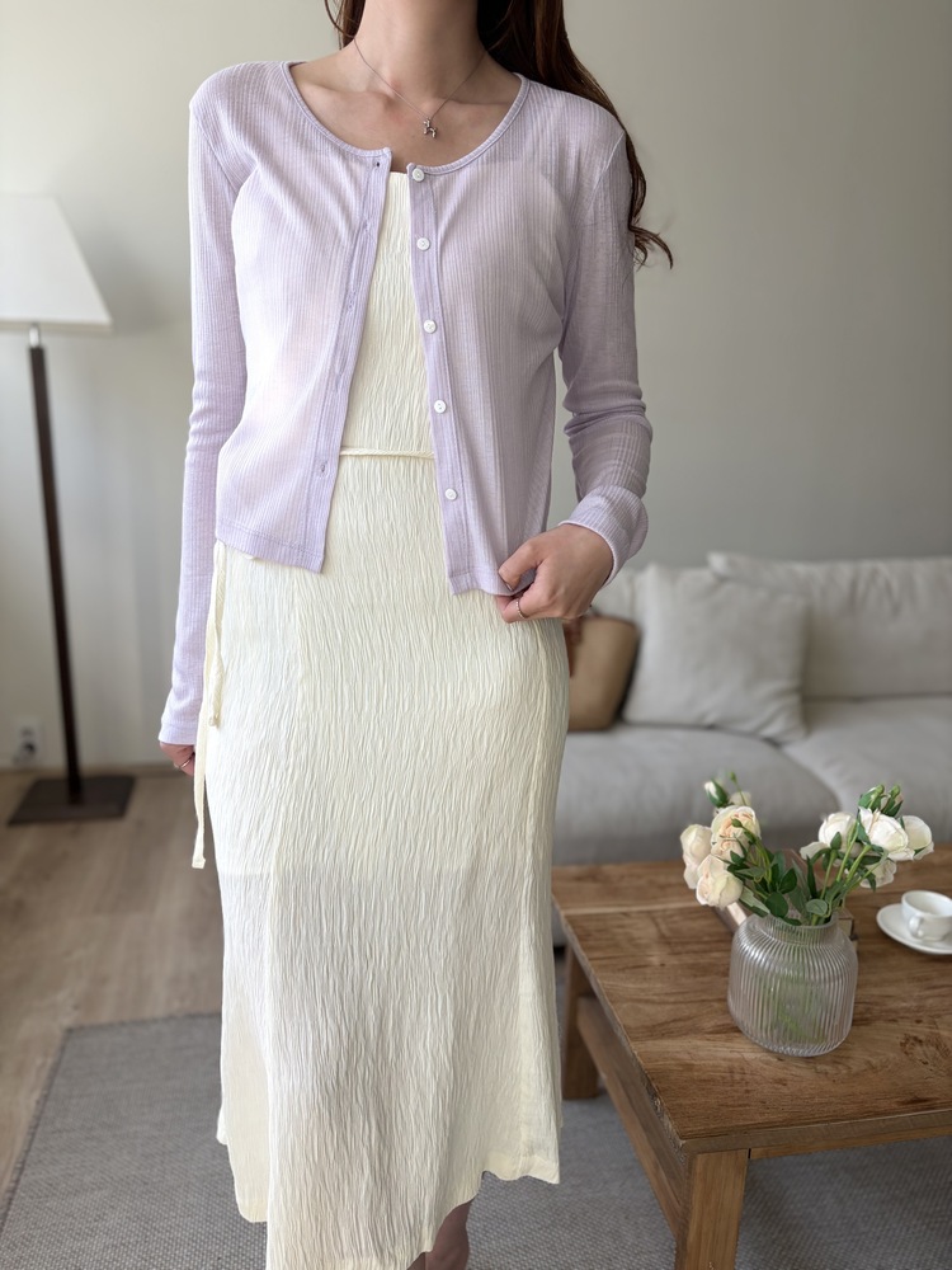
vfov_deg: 67.3
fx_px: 953
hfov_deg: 53.1
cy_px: 635
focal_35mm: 26
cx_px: 476
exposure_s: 1/263
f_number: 1.6
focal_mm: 5.96
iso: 40
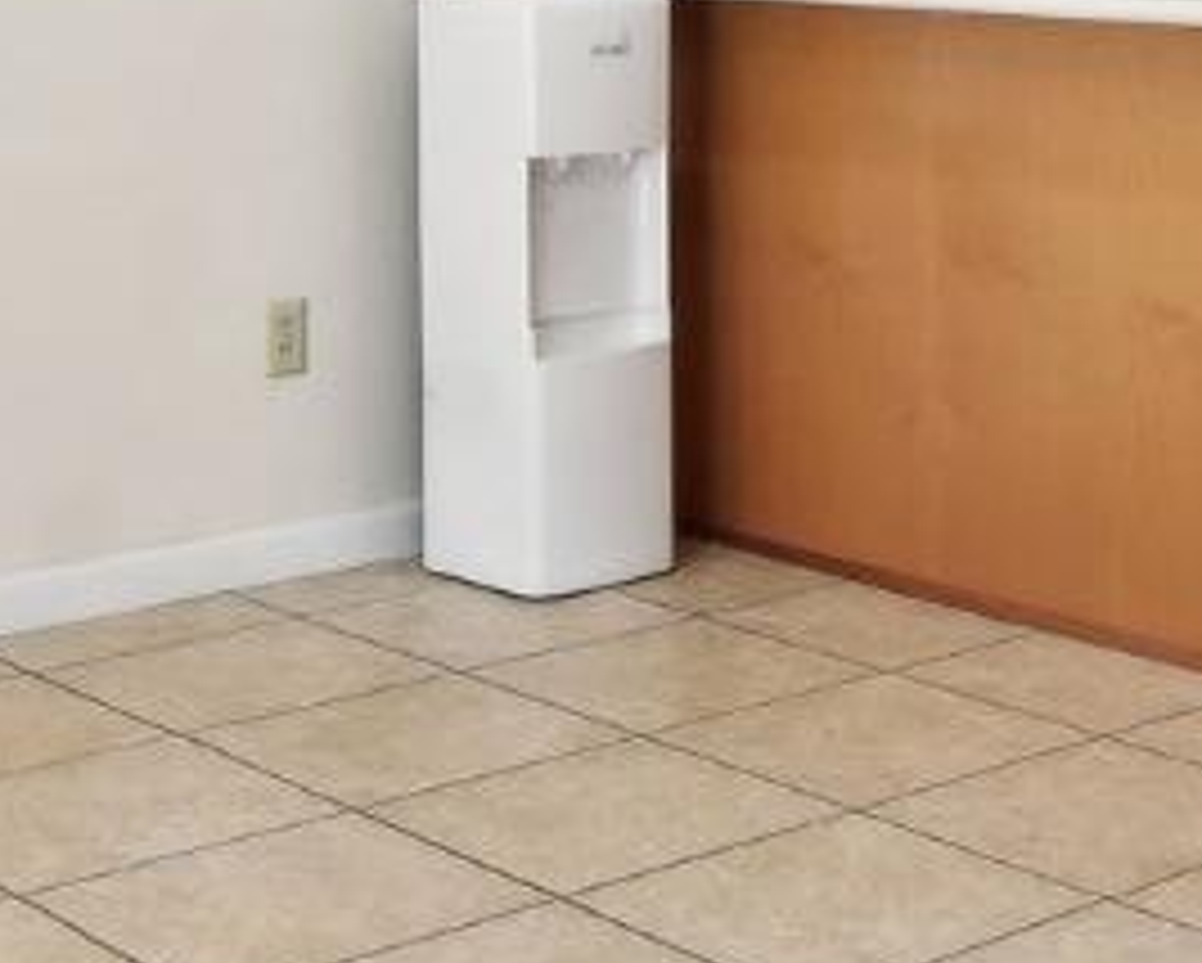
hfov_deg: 23.4
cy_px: -119
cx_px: 1121
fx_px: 2812
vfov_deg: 18.6
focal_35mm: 79
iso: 100
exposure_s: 1/8
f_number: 8
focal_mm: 10
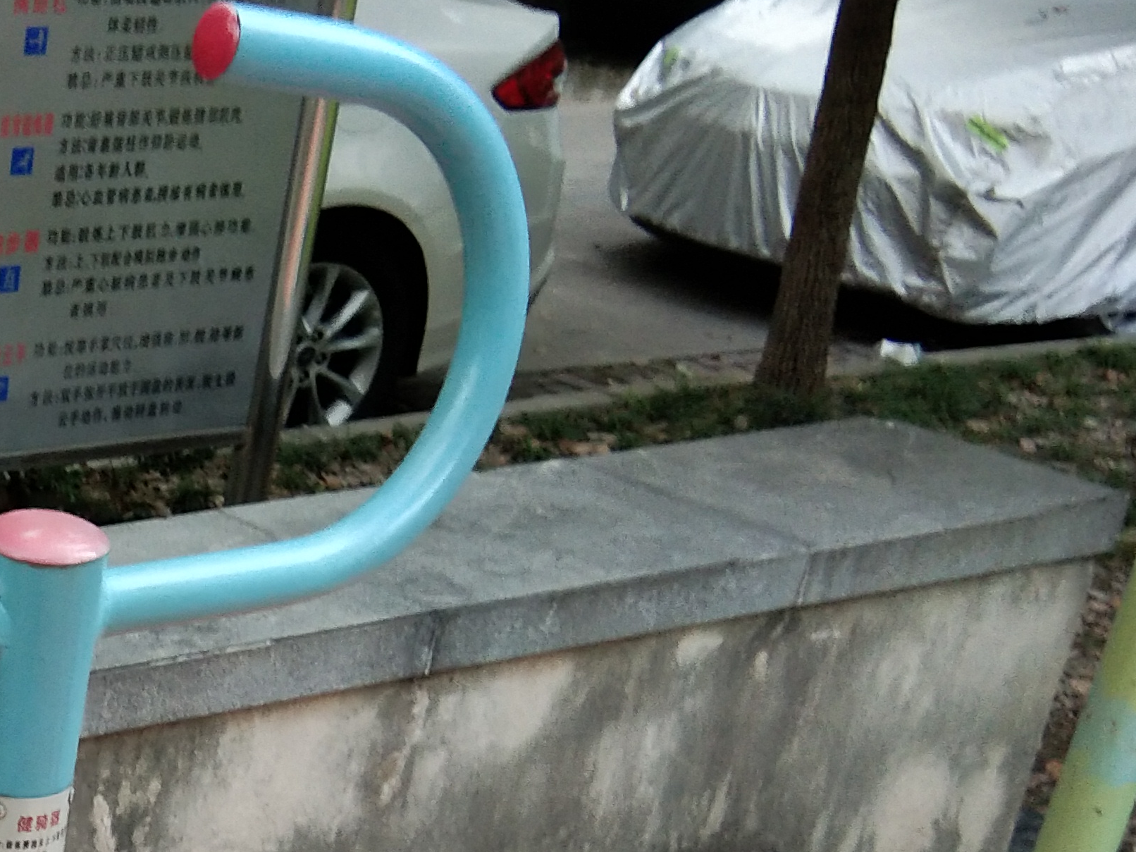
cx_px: -279
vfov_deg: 17.6
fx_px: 2625
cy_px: 1018
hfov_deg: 22.3
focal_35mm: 80
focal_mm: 3.69
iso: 200
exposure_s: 1/50
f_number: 2.2
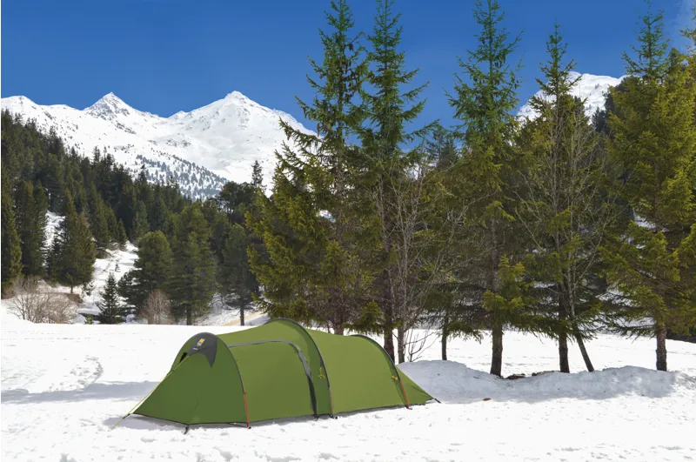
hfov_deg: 46.5
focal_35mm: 42
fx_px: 811
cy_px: 231
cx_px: 348
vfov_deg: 31.8
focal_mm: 28
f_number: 9
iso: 100
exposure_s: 1/200
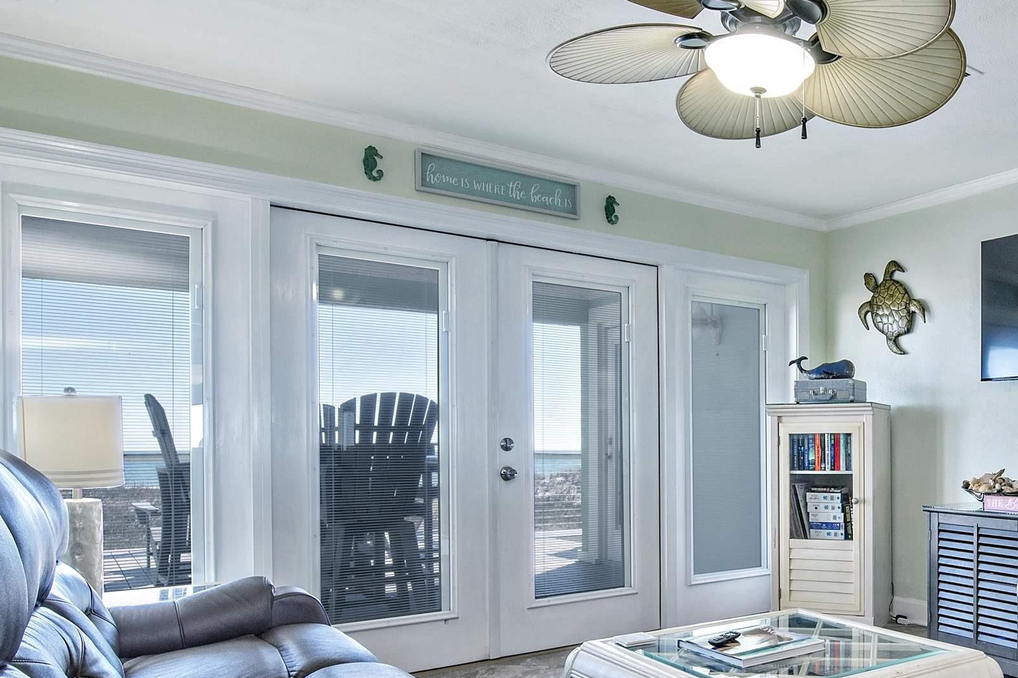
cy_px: 458
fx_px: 820
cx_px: 807
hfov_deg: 59.0
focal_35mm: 29
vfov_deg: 44.2
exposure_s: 1/3
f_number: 20
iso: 500
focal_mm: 15
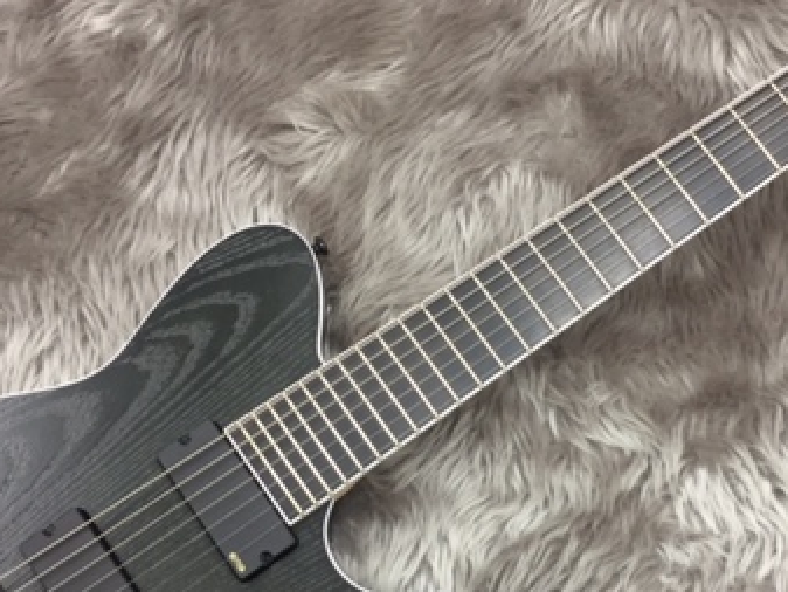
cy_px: 421
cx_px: 475
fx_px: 1252
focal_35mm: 55
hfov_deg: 34.8
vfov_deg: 26.3
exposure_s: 1/30
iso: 80
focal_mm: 4.15
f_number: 2.2
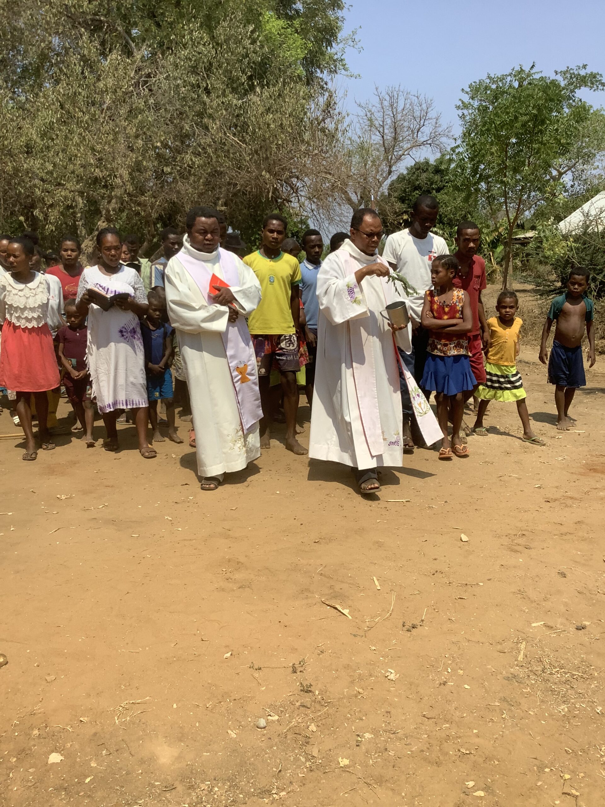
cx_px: 302
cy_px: 404
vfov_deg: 58.4
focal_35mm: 31
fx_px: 722
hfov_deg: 45.4
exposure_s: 1/1852
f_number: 2.4
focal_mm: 3.3
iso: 25
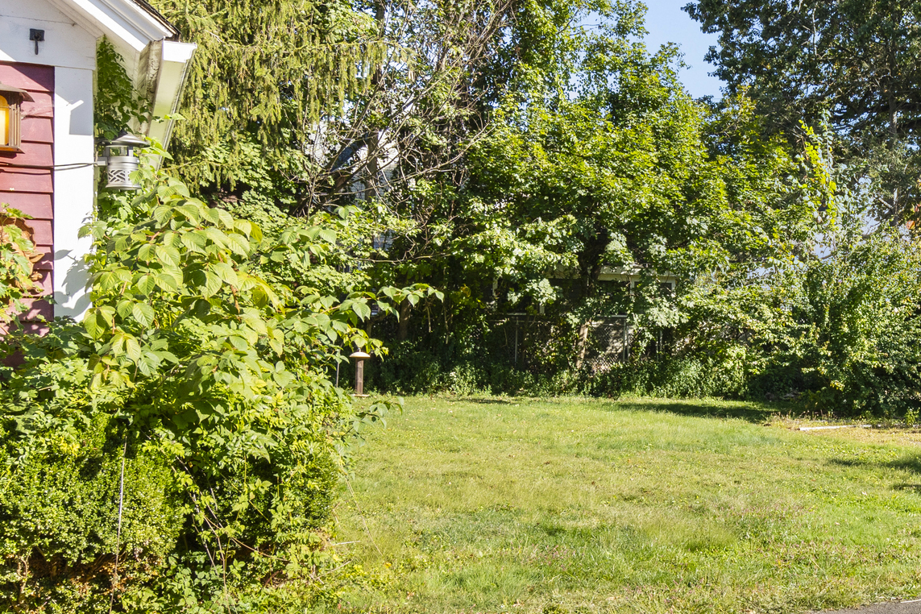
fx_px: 1100
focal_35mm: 43
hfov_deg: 43.0
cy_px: 338
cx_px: 759
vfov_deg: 31.2
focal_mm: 16
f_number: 9
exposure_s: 1/25
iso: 200
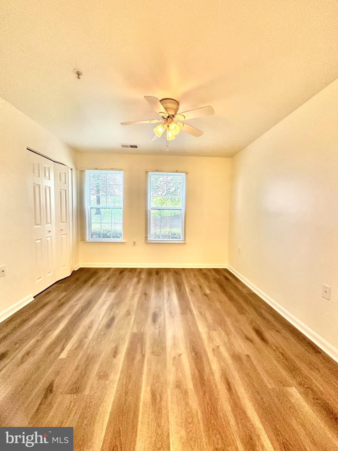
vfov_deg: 102.1
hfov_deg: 85.7
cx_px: 169
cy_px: 226
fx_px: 182
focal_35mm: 14
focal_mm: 2.22
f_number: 2.2
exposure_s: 1/60
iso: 400
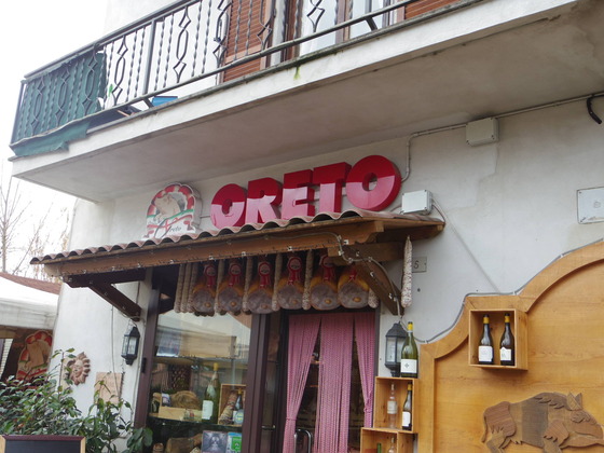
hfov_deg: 51.4
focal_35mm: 36
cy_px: 226
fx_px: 628
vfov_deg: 39.7
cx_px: 302
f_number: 3.2
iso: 100
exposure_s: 1/60
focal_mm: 6.6
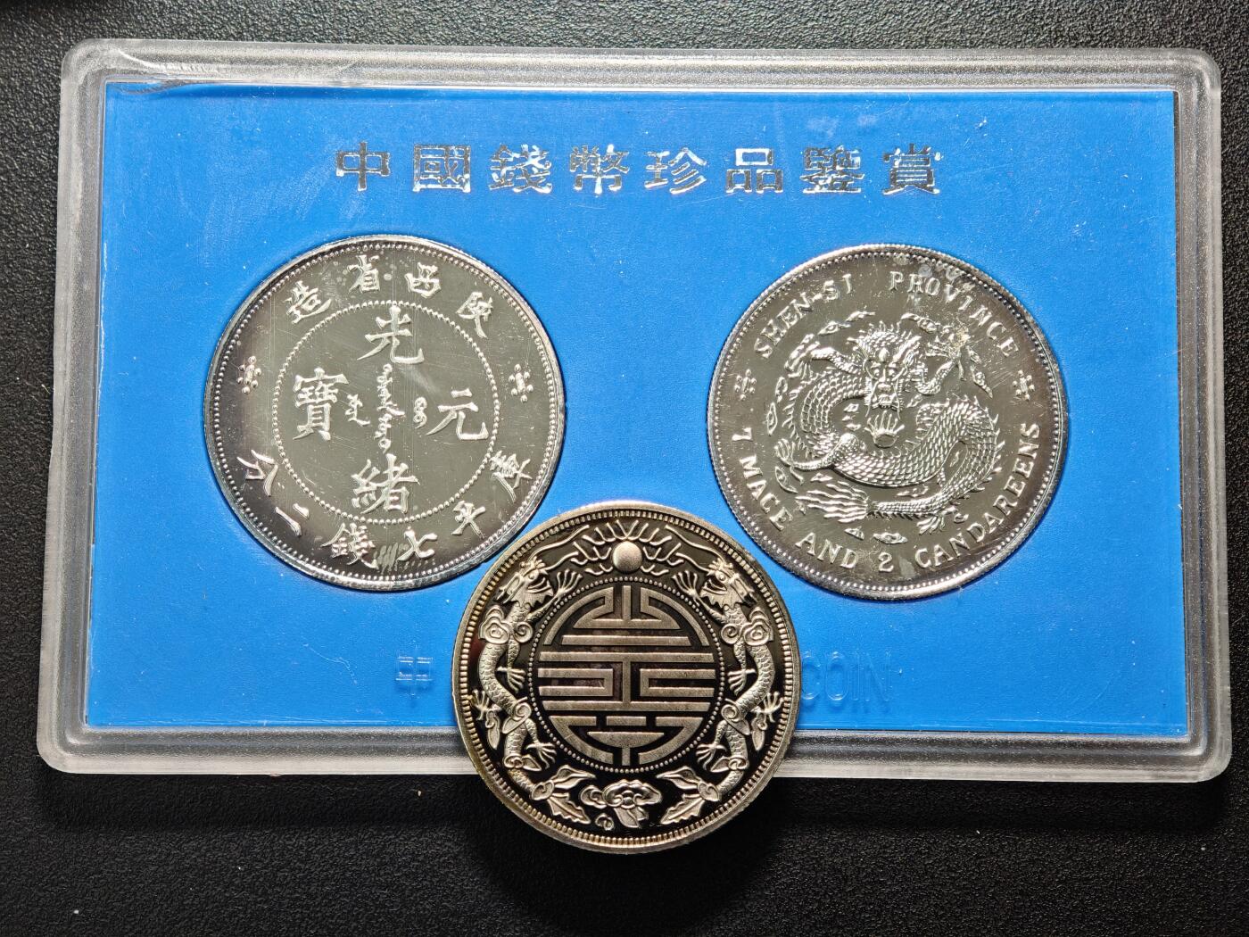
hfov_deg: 32.2
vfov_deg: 24.4
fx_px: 2165
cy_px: 468
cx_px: 624
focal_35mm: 60
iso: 640
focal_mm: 9
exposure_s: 1/75.5
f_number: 2
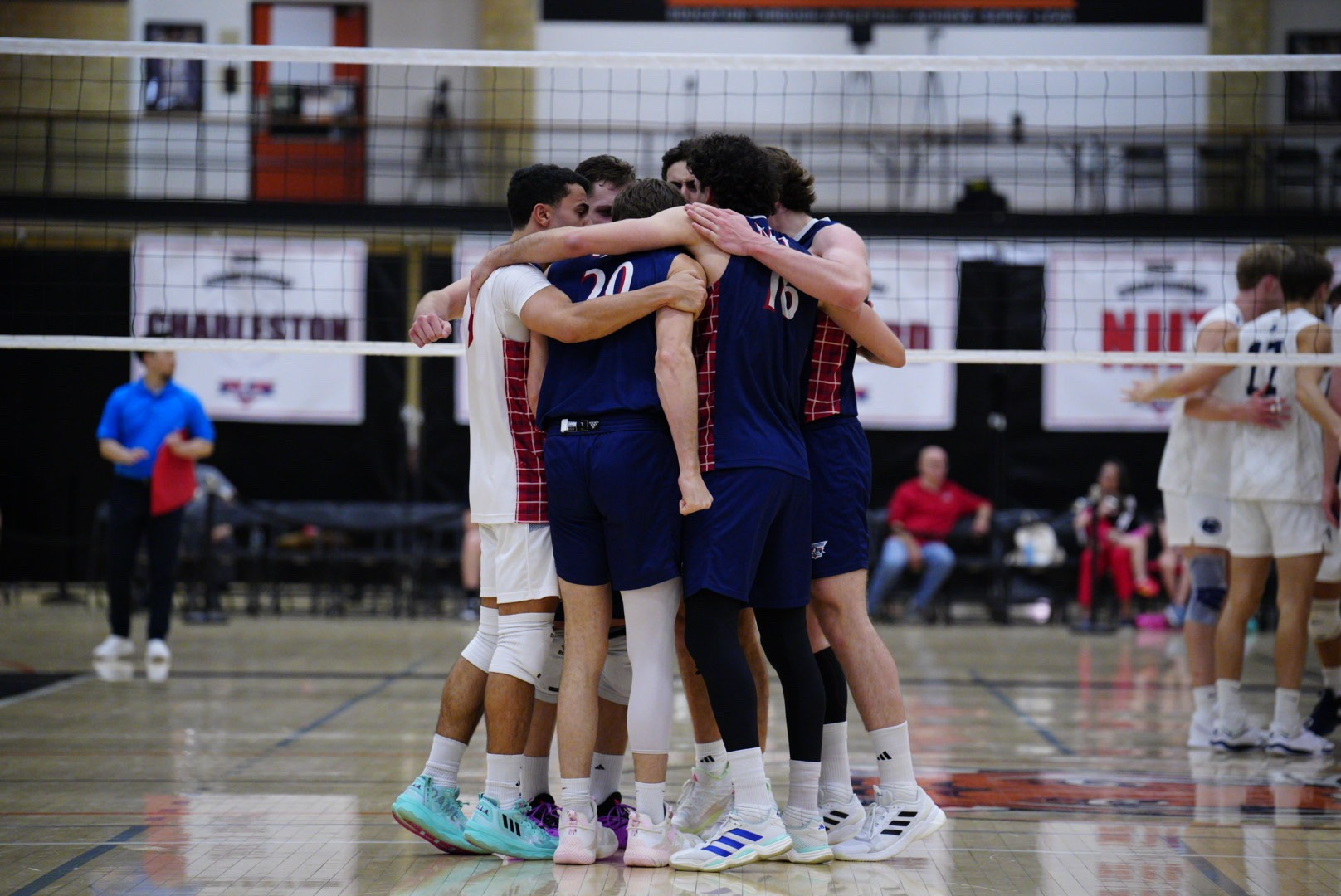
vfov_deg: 9.7
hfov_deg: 14.4
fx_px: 5293
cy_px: 448
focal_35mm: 142
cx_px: 670
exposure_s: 1/640
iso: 5000
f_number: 2.8
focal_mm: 142
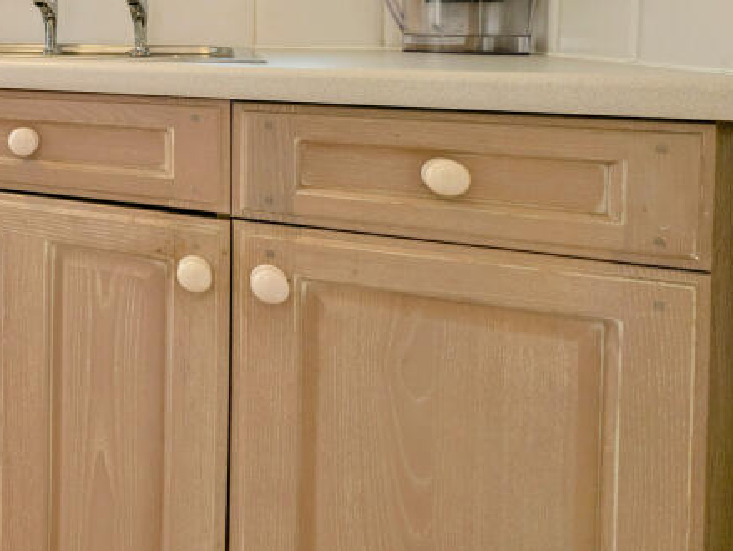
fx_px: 593
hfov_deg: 45.6
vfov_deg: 44.6
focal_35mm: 28
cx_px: -90
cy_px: 41
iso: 37
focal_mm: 2.23
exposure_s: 1/56.8
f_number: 1.95
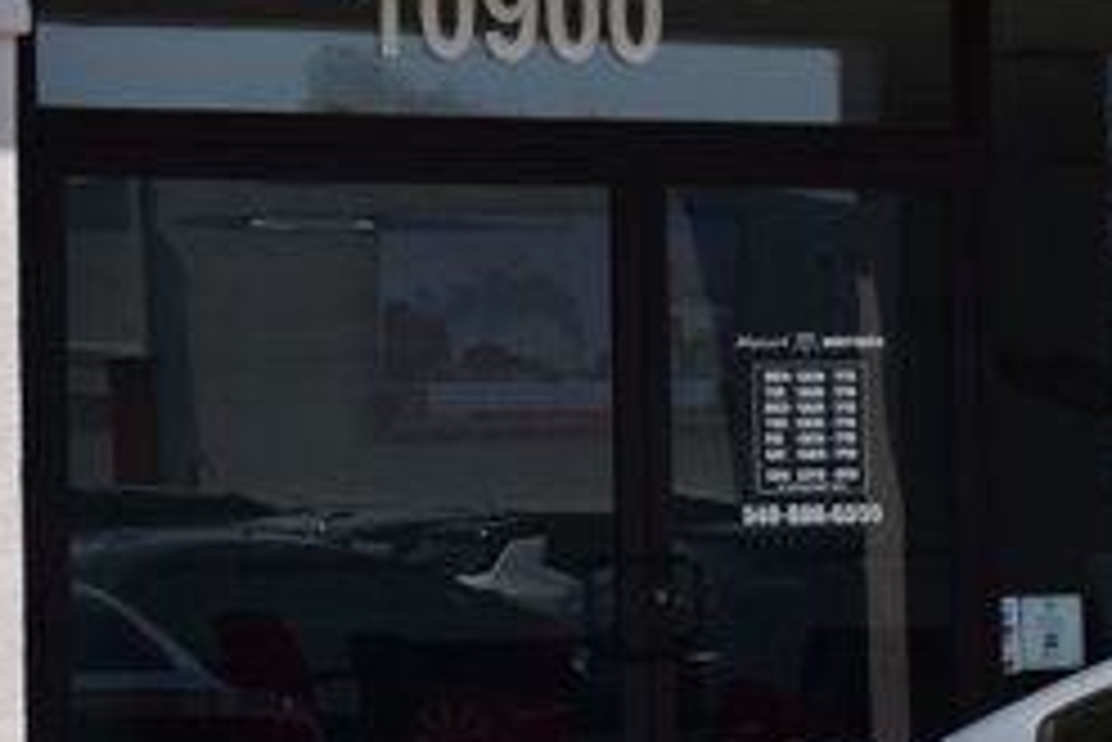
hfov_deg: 11.4
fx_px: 5565
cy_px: 355
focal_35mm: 180
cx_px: 878
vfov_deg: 7.6
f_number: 11
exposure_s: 1/500
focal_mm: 29
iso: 320
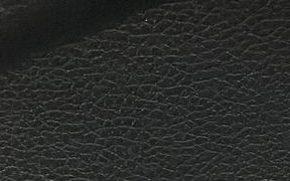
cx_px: 163
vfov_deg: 10.3
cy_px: 310
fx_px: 956
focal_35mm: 121
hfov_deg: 17.3
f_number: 1.8
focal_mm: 4.25
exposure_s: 1/30
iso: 800
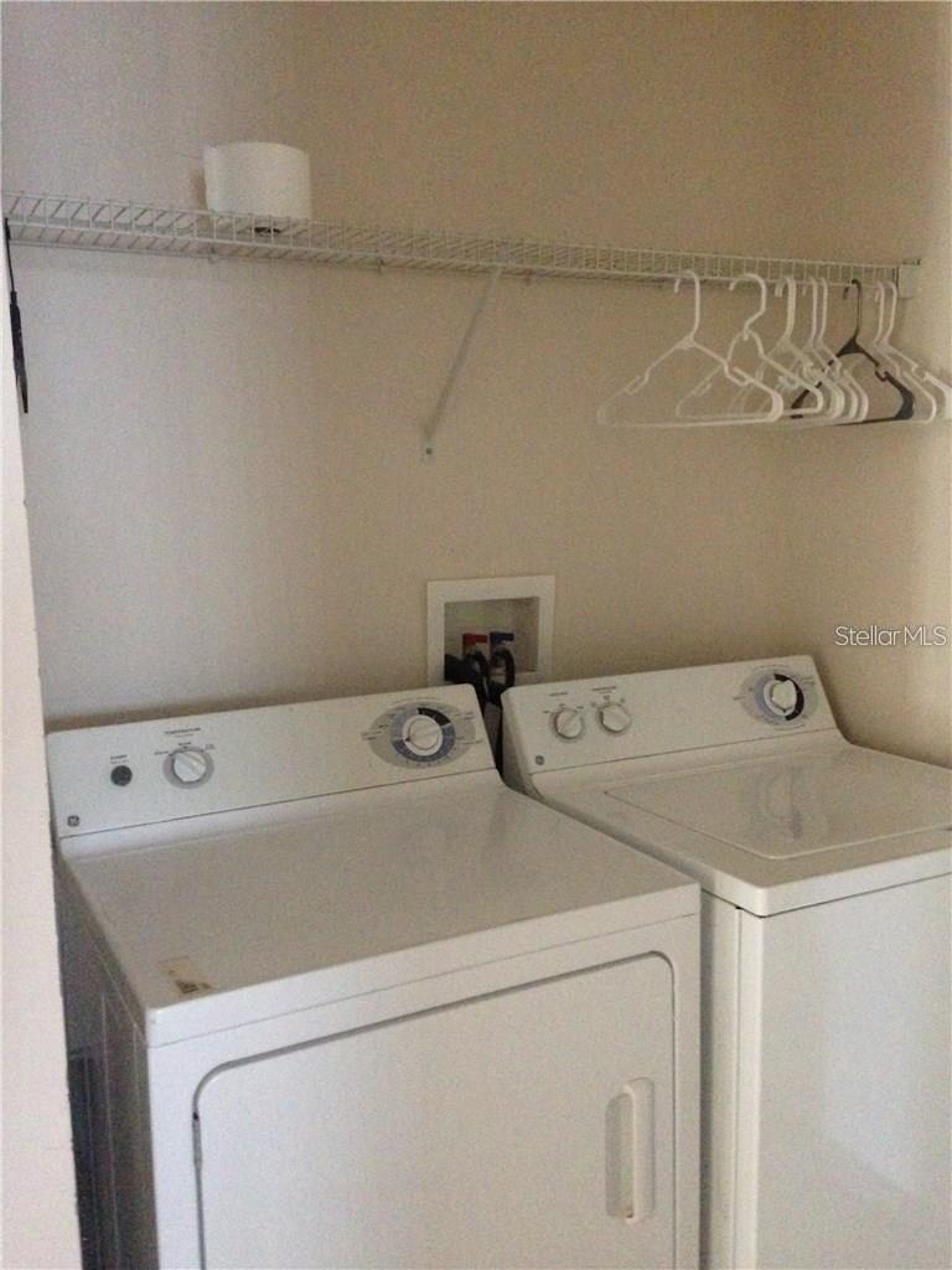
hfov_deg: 42.9
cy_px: 635
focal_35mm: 33
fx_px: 1210
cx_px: 476
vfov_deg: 55.4
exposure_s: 1/15
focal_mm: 4.12
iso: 800
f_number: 2.4
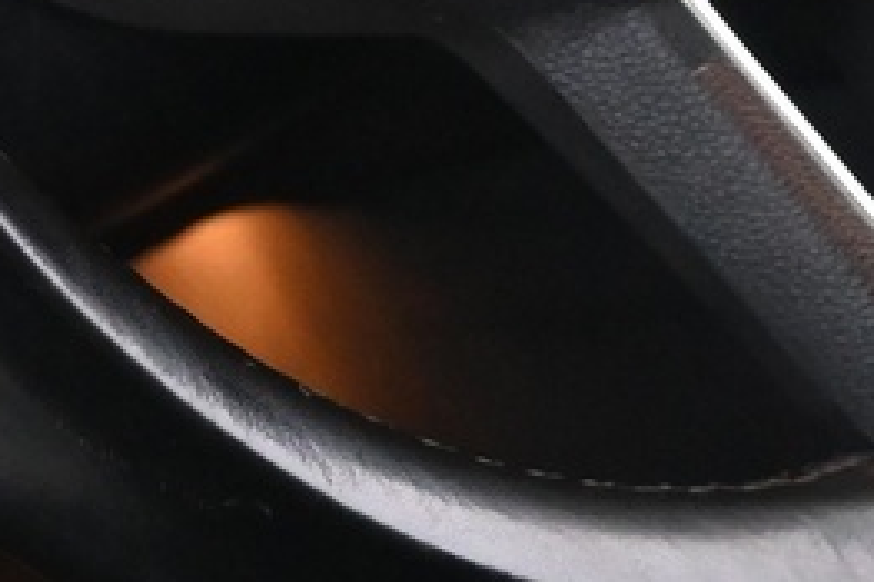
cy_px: -542
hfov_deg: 13.8
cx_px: 236
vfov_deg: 8.8
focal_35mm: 148
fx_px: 3591
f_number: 3.5
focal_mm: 16
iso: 2200
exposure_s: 1/25
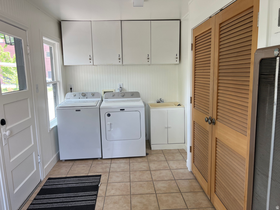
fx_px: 210
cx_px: 140
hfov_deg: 67.3
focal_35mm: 26
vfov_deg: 53.1
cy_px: 105
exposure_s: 1/121
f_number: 1.5
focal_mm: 5.7
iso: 50
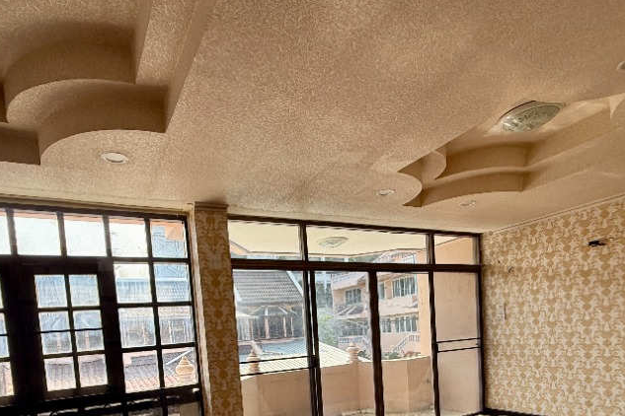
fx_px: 399
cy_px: 360
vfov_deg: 50.1
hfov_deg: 76.1
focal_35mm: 23
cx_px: 298
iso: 50
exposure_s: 1/138
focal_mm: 2.22
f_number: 2.2
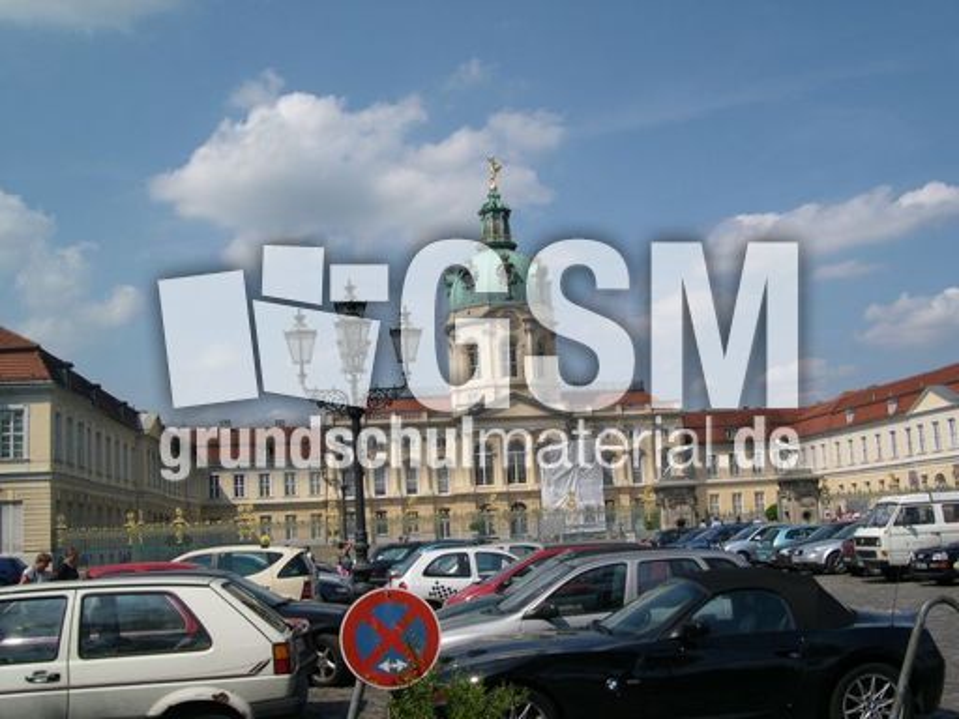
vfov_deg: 37.7
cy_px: 360
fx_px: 1053
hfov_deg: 49.0
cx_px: 480
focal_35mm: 38
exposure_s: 1/410
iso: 100
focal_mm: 8
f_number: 7.6
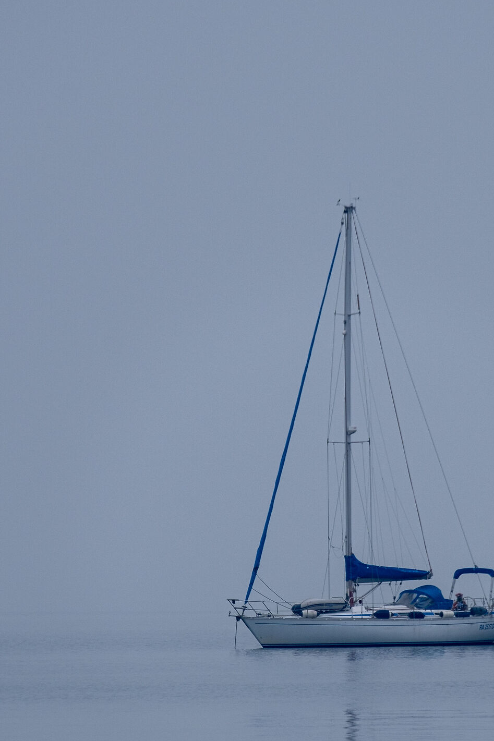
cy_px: 536
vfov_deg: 2.7
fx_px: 15646
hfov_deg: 1.8
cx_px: 342
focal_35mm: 760
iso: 200
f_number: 8
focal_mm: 300
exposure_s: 1/180
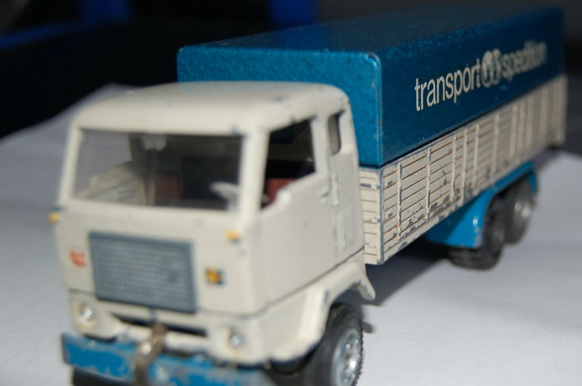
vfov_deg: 25.5
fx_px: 856
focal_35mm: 53
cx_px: 378
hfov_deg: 37.2
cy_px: 180
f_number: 4.2
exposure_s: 1/60
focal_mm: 26
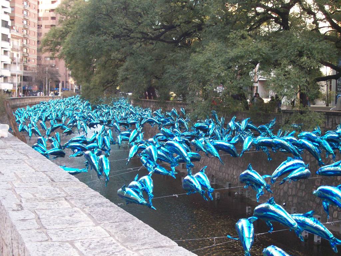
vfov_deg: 26.1
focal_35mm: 56
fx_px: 552
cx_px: 170
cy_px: 128
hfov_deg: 34.3
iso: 140
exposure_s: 1/94.9
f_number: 3.4
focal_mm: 9.4
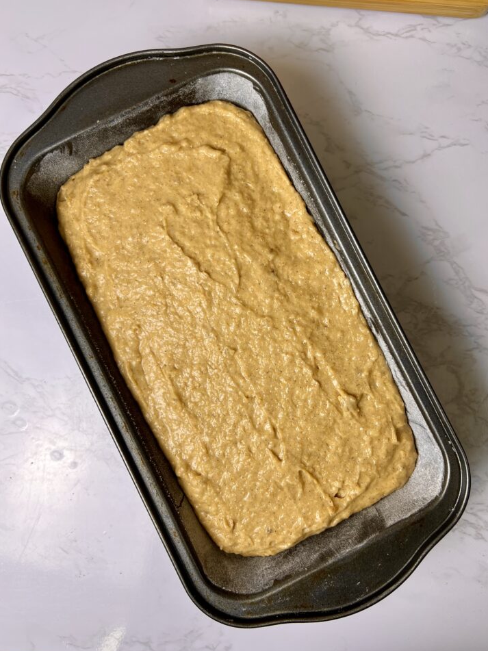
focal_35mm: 28
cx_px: 251
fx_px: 526
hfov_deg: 49.7
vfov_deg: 63.4
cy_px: 307
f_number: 1.5
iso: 40
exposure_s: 1/161
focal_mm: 5.7
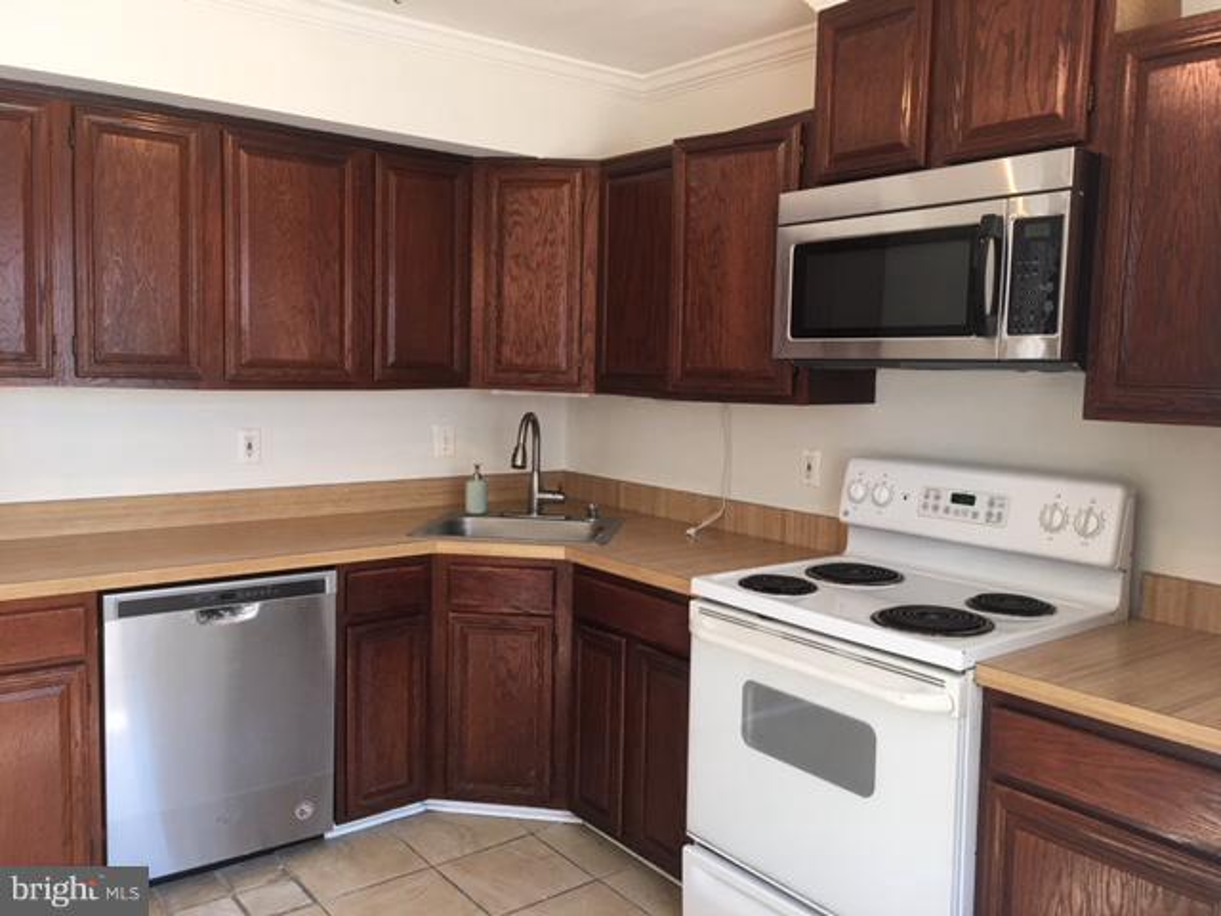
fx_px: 1023
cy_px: 458
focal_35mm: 29
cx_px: 610
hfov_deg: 61.7
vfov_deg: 48.2
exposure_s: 1/30
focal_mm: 4.15
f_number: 2.2
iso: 25
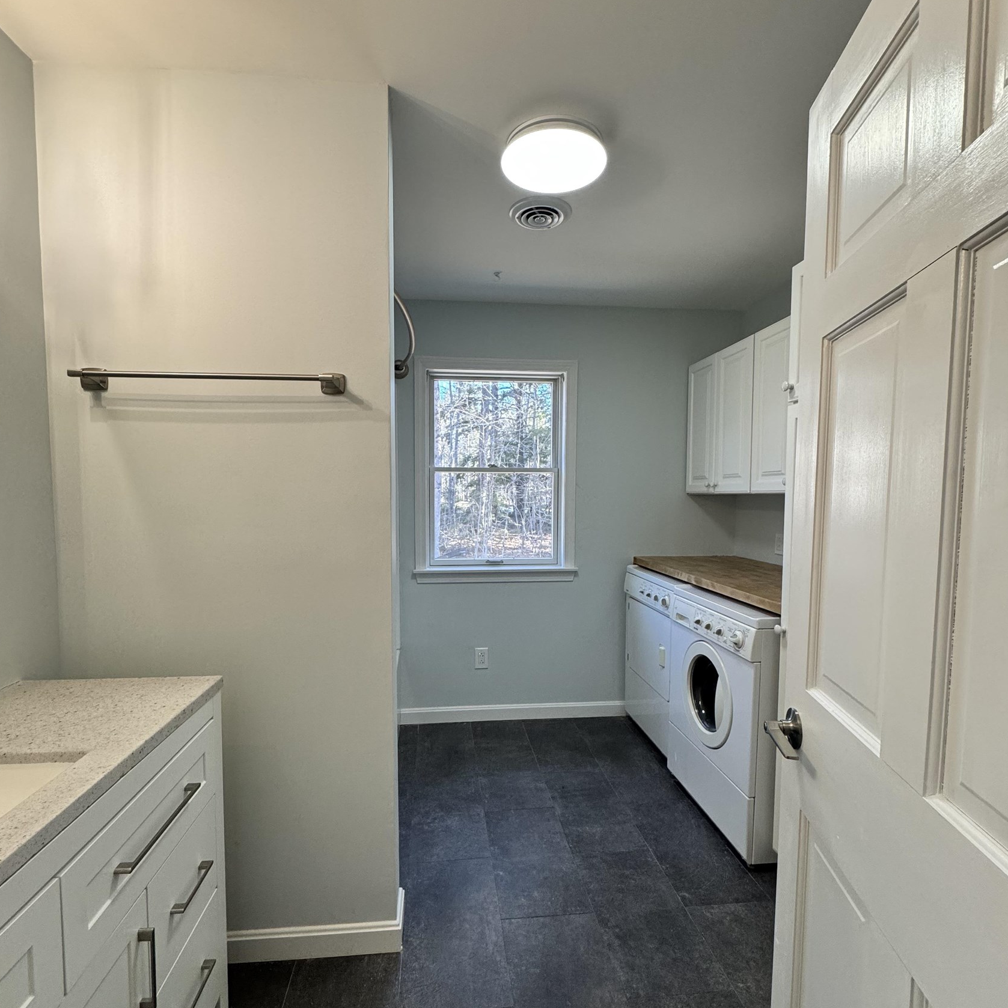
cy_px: 531
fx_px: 560
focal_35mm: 17
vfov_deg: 83.9
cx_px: 492
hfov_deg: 84.0
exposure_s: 1/120
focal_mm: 2.22
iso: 200
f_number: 2.2
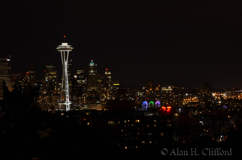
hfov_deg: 26.1
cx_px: 121
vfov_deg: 17.4
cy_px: 80
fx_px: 523
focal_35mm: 78
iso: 100
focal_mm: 52
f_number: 18
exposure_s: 20
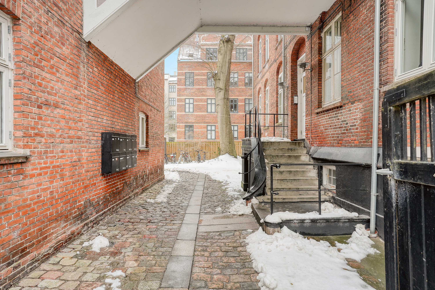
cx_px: 218
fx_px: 254
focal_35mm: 21
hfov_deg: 81.2
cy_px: 145
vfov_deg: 59.5
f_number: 8
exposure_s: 1/10
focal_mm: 21
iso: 400
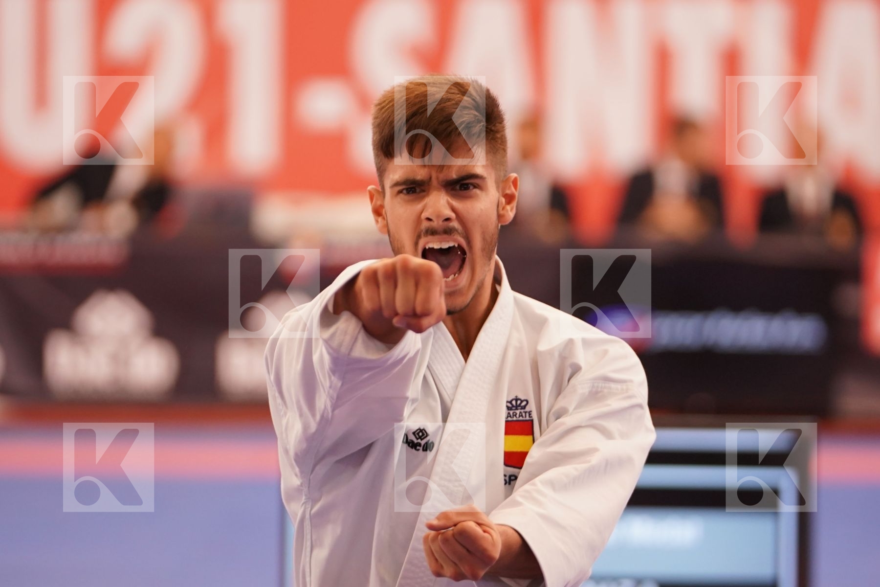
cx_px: 440
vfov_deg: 5.6
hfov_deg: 8.4
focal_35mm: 246
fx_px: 6013
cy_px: 294
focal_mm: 164
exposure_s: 1/500
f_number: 2.8
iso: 1250
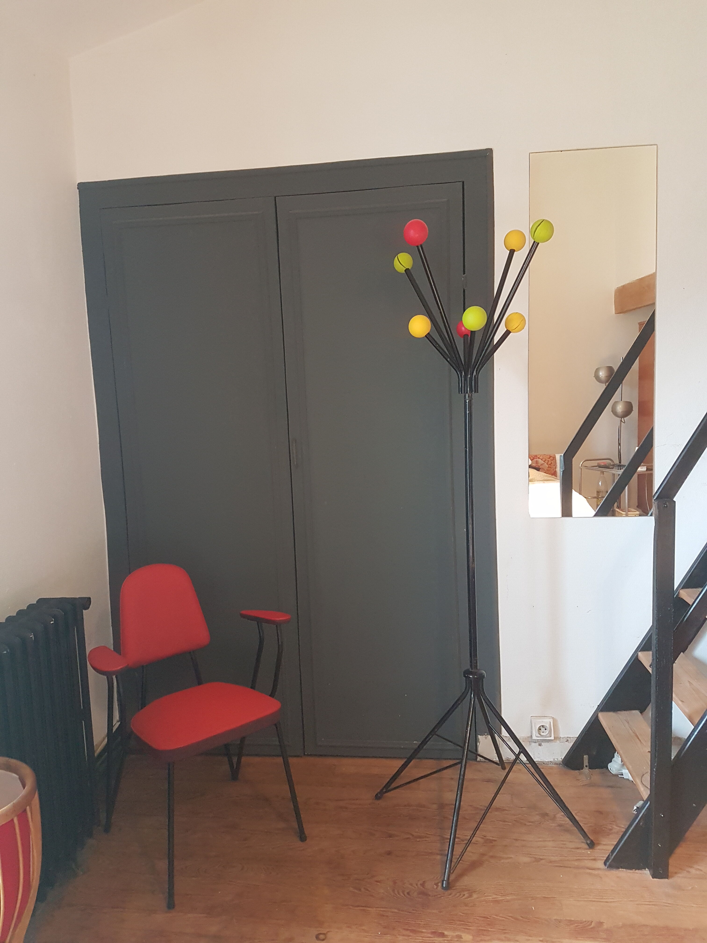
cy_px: 472
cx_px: 354
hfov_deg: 53.1
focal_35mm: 26
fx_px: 708
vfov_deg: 67.3
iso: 250
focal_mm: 4.2
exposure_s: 1/17
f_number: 1.7
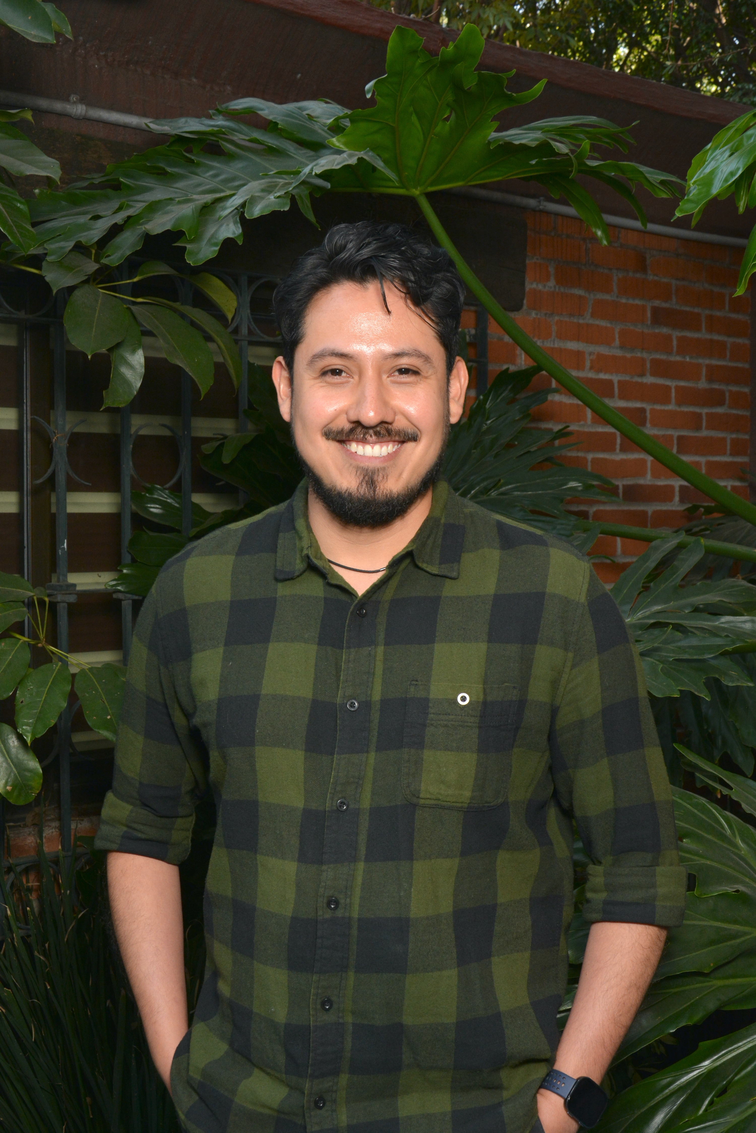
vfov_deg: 38.9
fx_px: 1605
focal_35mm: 51
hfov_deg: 26.5
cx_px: 378
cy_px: 566
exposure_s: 1/100
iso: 640
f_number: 9
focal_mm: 34
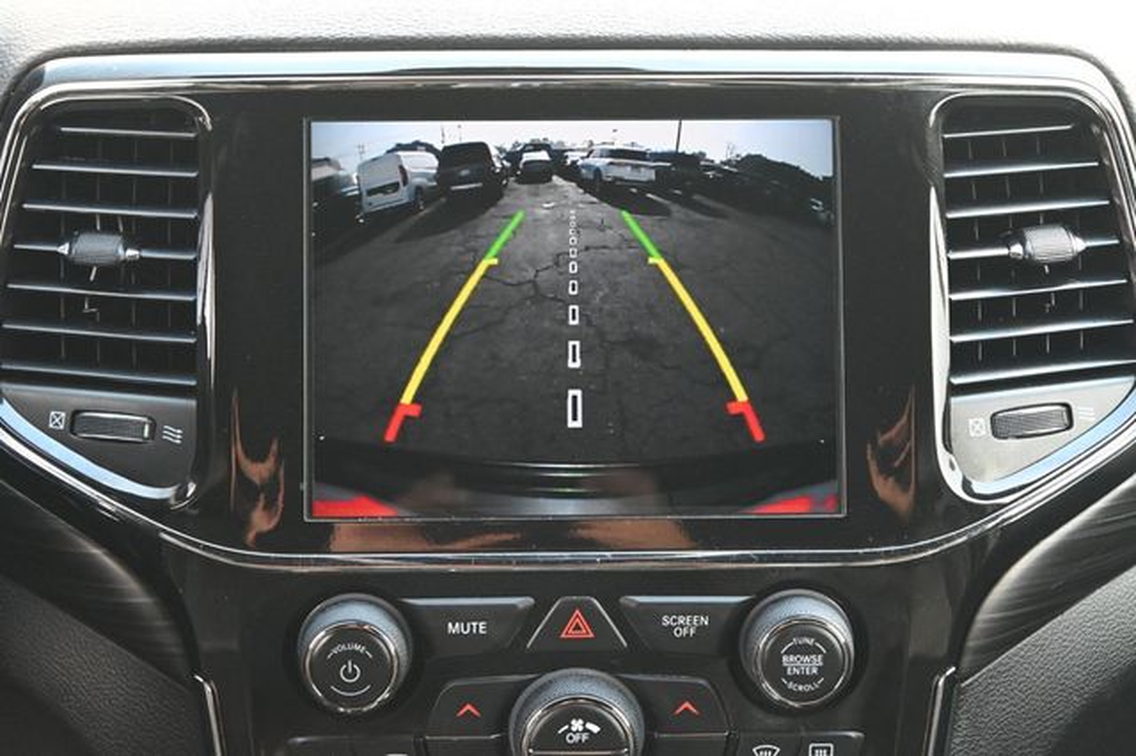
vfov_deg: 18.2
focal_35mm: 75
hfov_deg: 27.0
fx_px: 2365
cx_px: 568
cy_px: 378
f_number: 6.3
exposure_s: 1/100
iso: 3200
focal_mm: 50
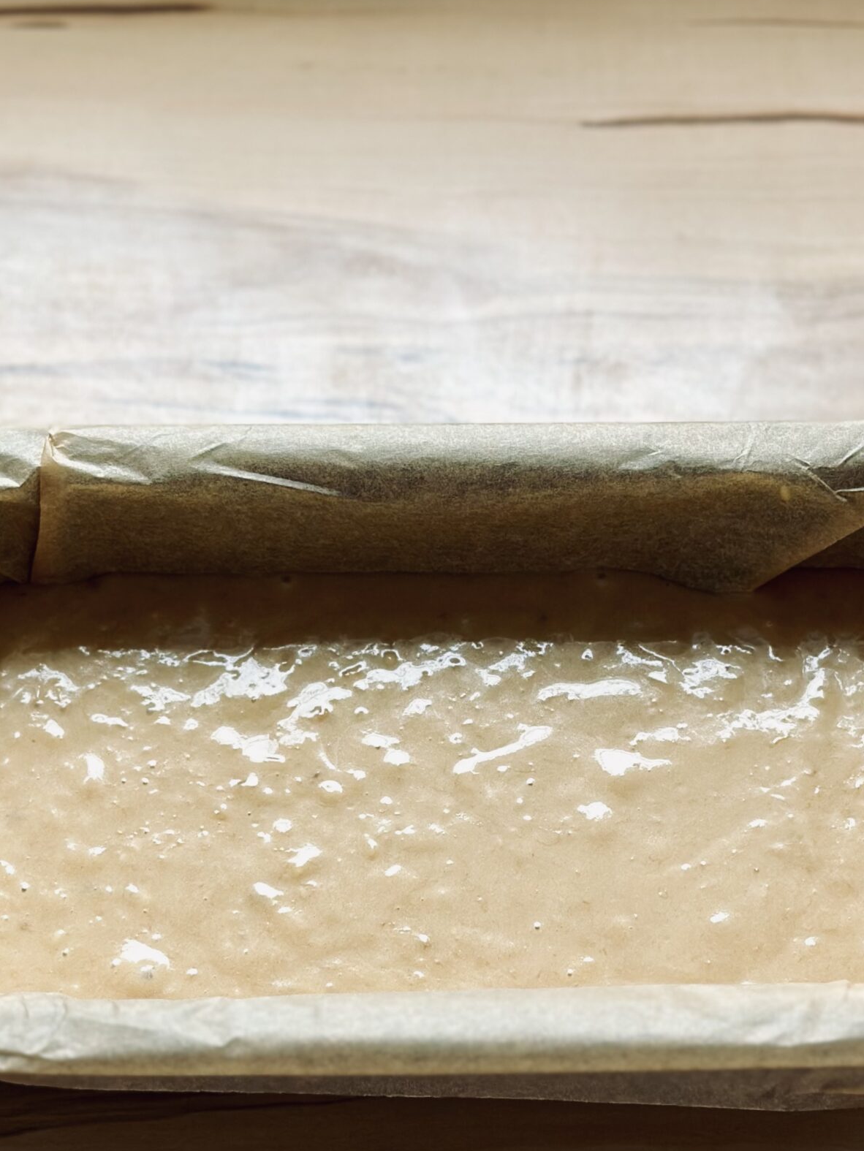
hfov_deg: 18.9
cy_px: 703
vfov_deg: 25.0
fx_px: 2595
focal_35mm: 78
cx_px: 455
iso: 80
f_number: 1.78
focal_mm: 6.86
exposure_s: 1/100
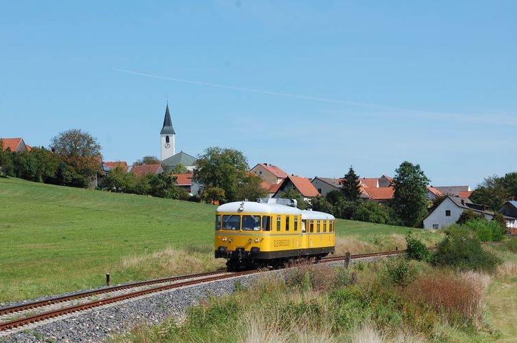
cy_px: 183
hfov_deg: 17.0
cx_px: 241
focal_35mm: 121
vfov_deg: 11.3
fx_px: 1729
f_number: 9
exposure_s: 1/400
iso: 200
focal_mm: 75
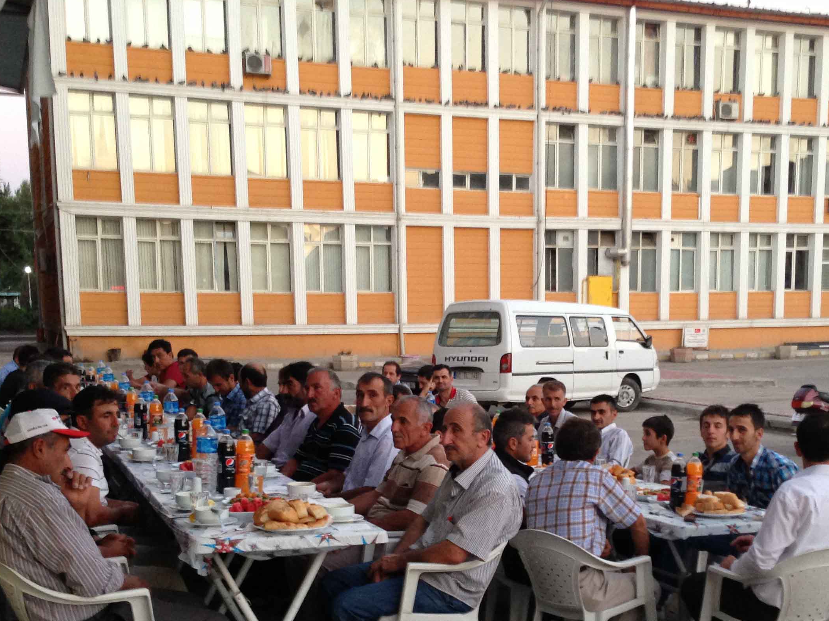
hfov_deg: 37.3
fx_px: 1221
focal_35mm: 51
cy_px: 476
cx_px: 497
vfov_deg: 28.1
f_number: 2.4
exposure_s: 1/20
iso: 125
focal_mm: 4.13
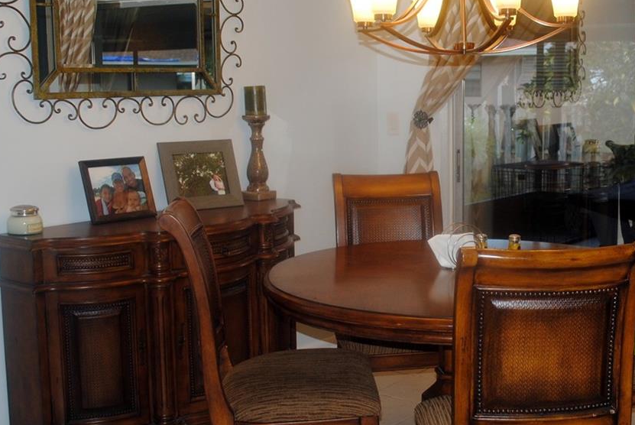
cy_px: 223
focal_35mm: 52
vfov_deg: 26.1
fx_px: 918
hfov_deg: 37.6
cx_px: 442
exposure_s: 1/60
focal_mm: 18
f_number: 3.5
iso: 200
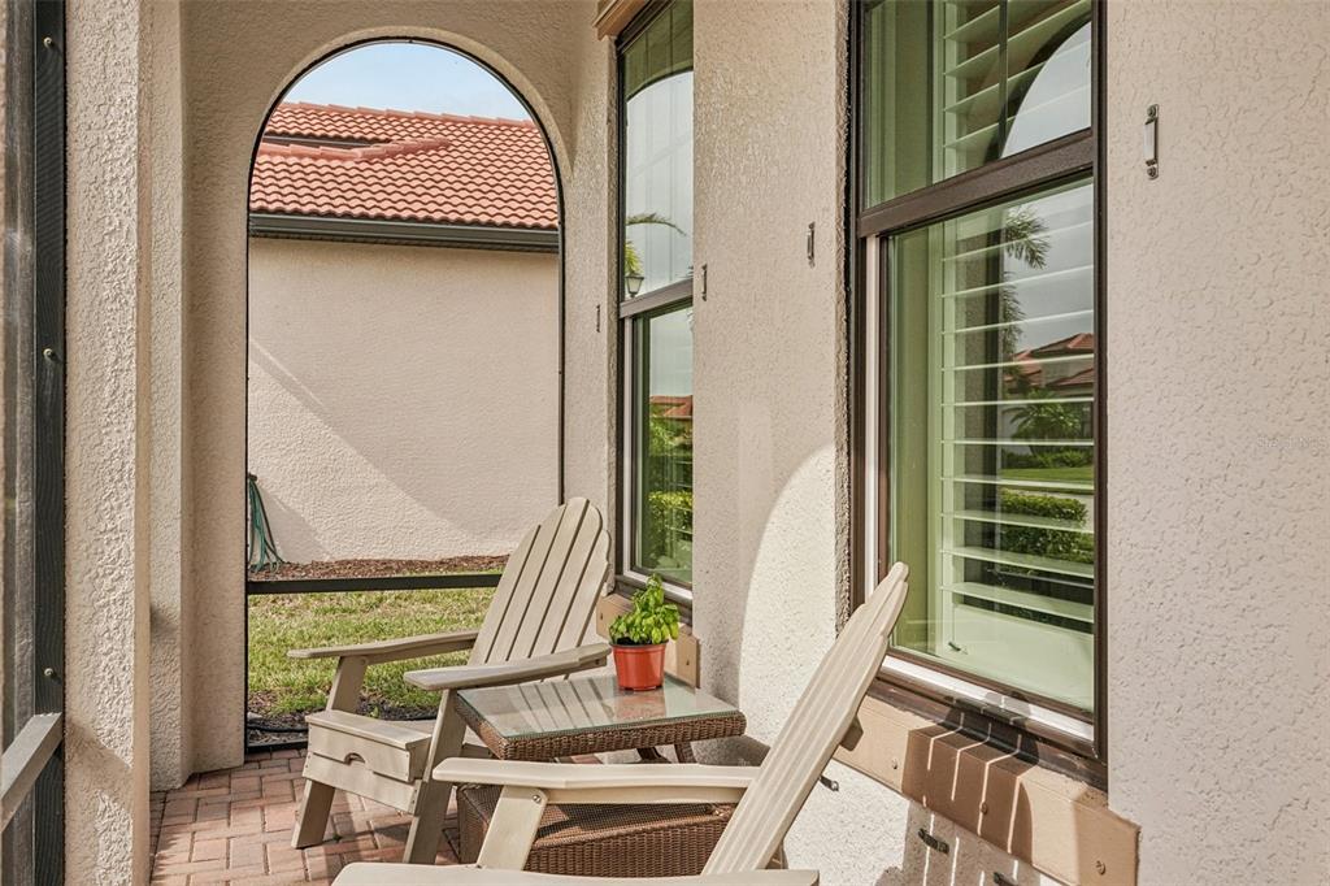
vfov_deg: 37.8
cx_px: 665
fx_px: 1293
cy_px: 443
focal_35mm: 35
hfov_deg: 54.4
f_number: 8
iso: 400
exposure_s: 1/500
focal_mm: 35
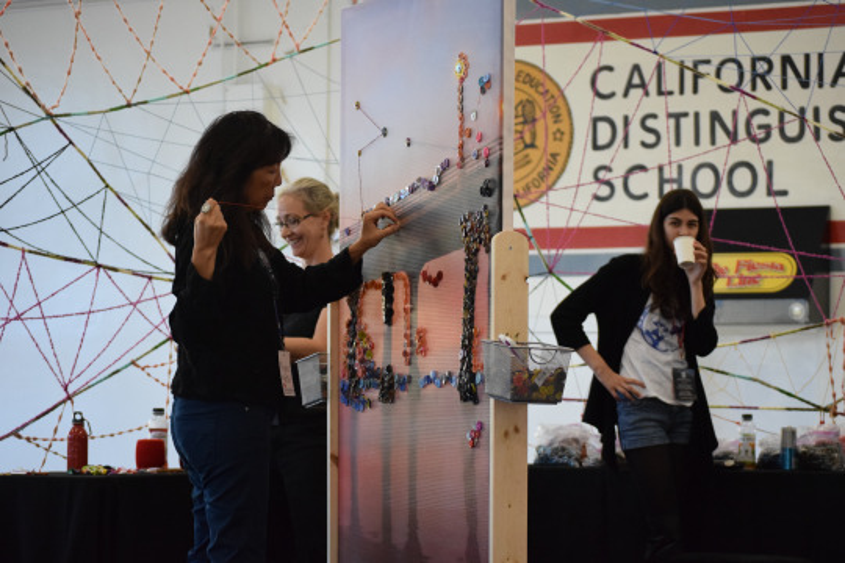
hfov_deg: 22.6
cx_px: 422
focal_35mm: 90
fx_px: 2112
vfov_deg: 15.2
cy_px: 282
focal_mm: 60
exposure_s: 1/500
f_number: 4.2
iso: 3200
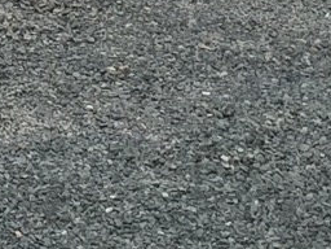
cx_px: -411
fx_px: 2218
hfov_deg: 8.0
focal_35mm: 232
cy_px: -349
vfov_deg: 6.1
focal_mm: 4.15
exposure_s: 1/775
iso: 32
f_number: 2.2
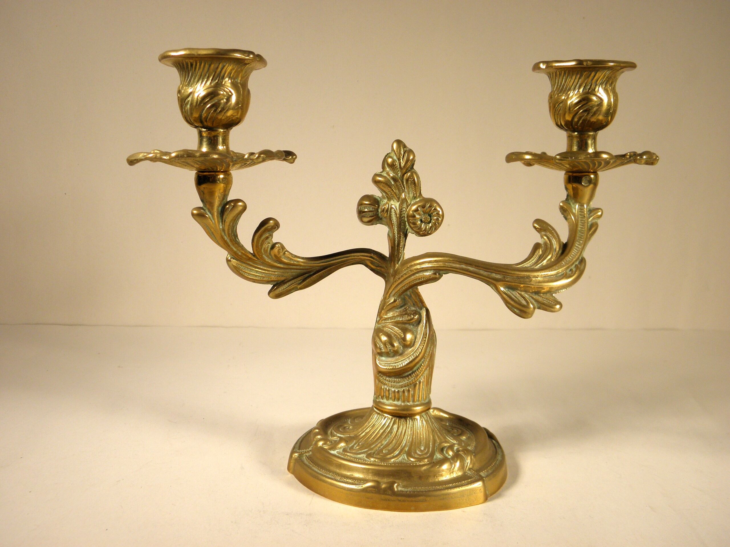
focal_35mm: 38
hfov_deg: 49.0
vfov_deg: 37.7
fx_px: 801
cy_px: 274
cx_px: 365
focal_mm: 6.8
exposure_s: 1/80
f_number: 3.7
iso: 100
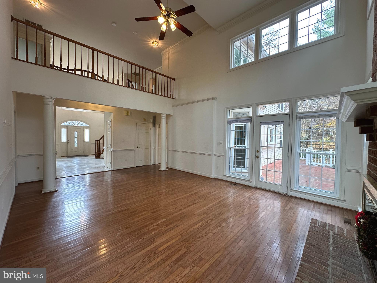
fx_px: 152
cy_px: 142
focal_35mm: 14
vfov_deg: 85.7
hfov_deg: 102.1
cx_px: 188
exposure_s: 1/120
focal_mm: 2.22
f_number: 2.2
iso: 125
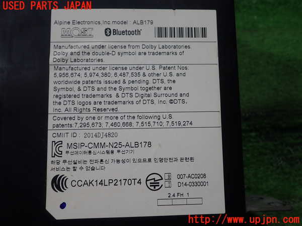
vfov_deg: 46.8
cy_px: 113
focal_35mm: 30
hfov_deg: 60.0
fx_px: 262
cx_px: 151
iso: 100
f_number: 2.3
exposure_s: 1/160
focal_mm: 5.5
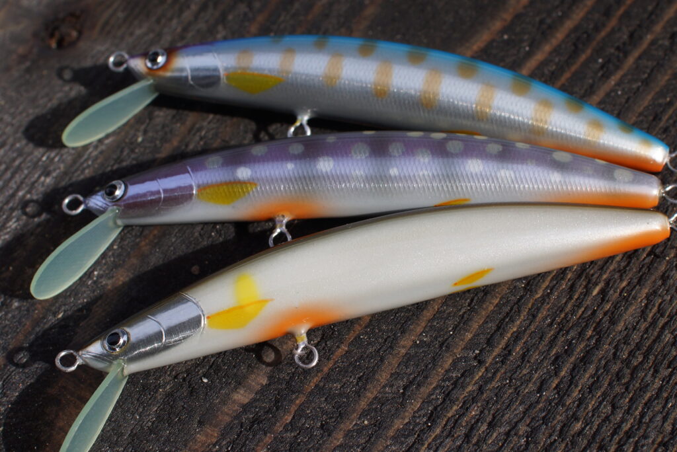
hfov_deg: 31.9
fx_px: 1185
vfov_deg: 21.6
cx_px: 338
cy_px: 226
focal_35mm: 63
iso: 100
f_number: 7.1
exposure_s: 1/200
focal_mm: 30
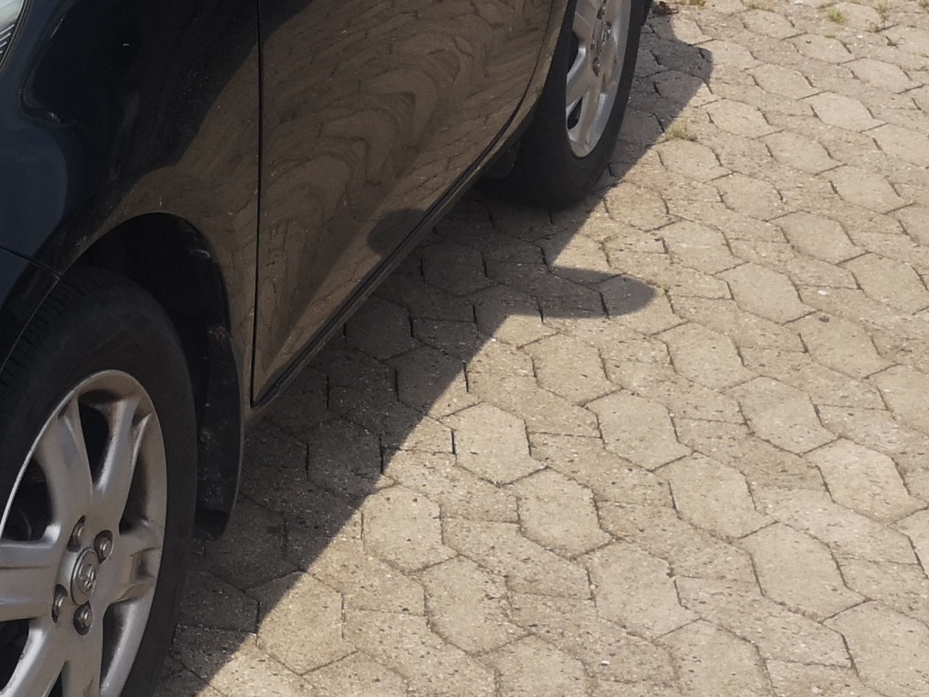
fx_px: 2200
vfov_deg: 17.8
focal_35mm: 82
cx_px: -203
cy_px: 96
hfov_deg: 22.0
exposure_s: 1/2551
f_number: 1.8
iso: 50
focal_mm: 3.95
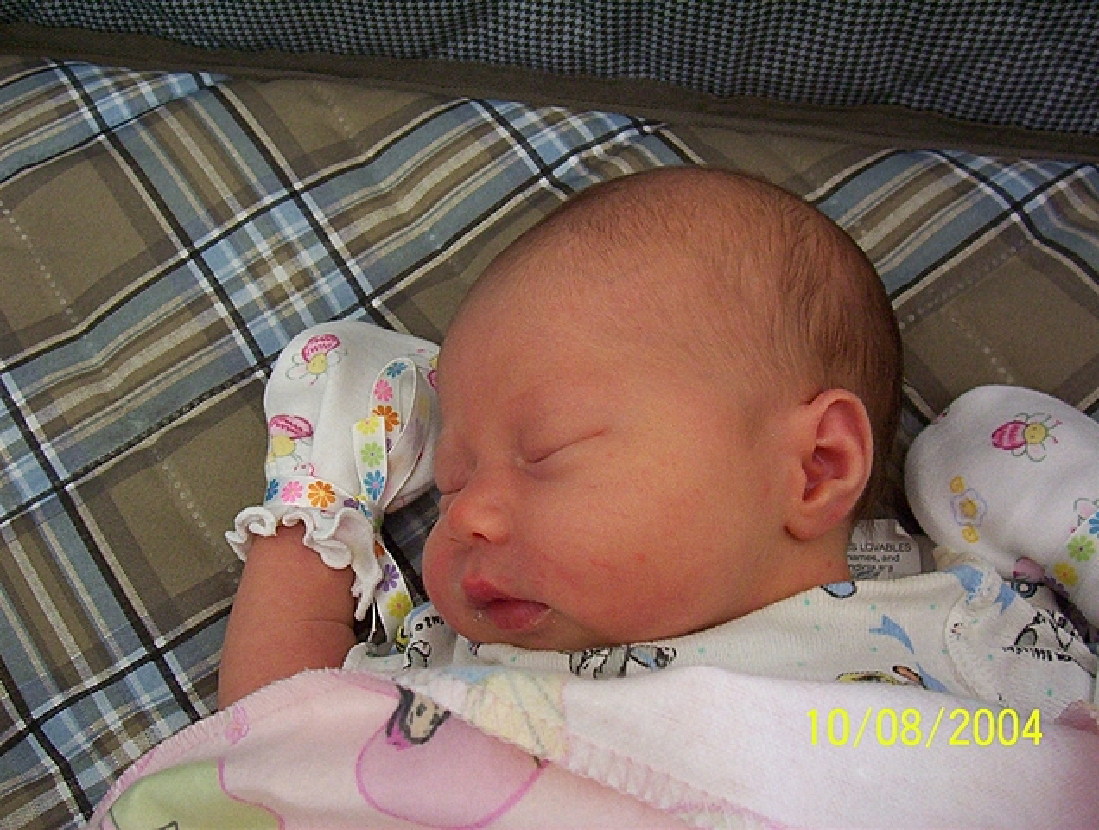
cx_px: 550
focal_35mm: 43
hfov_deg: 43.8
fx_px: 1368
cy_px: 415
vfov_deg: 33.7
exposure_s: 1/11.4
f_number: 2.73
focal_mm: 5.77
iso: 200
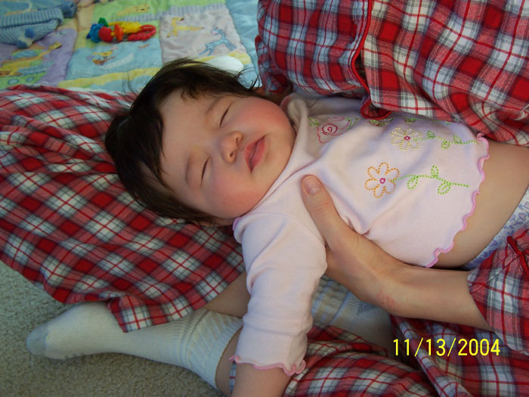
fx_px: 565
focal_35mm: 37
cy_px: 198
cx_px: 264
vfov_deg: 38.7
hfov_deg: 50.1
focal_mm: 5.6
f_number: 2.8
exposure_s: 1/90
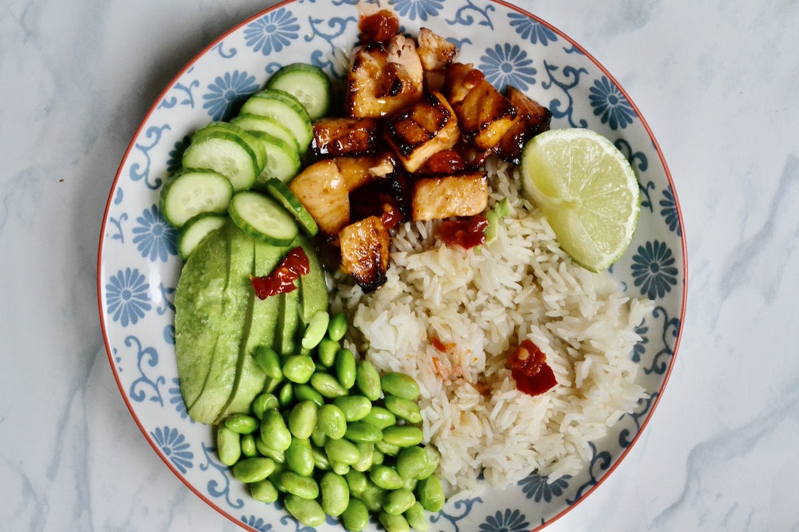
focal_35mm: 57
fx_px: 1265
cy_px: 266
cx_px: 400
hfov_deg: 35.1
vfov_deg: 23.8
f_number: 10
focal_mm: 38
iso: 3200
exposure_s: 1/100
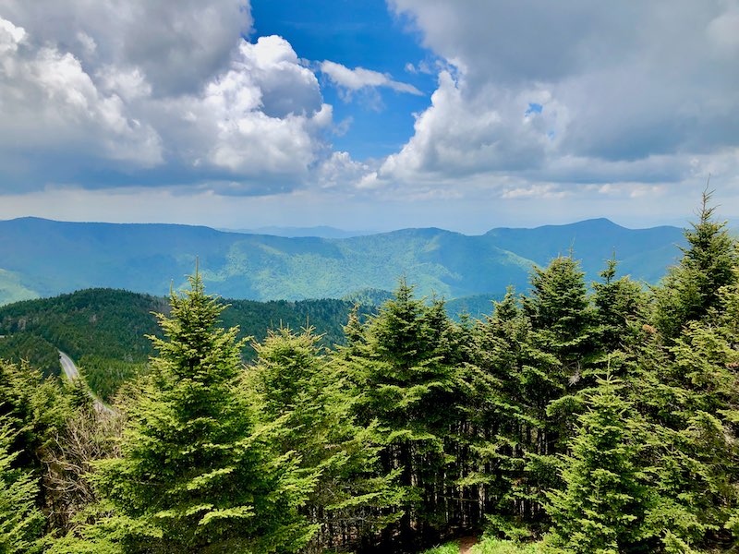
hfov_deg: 63.4
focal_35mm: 28
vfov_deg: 49.7
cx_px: 370
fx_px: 598
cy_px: 277
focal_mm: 3.99
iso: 20
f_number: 1.8
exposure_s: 1/2404
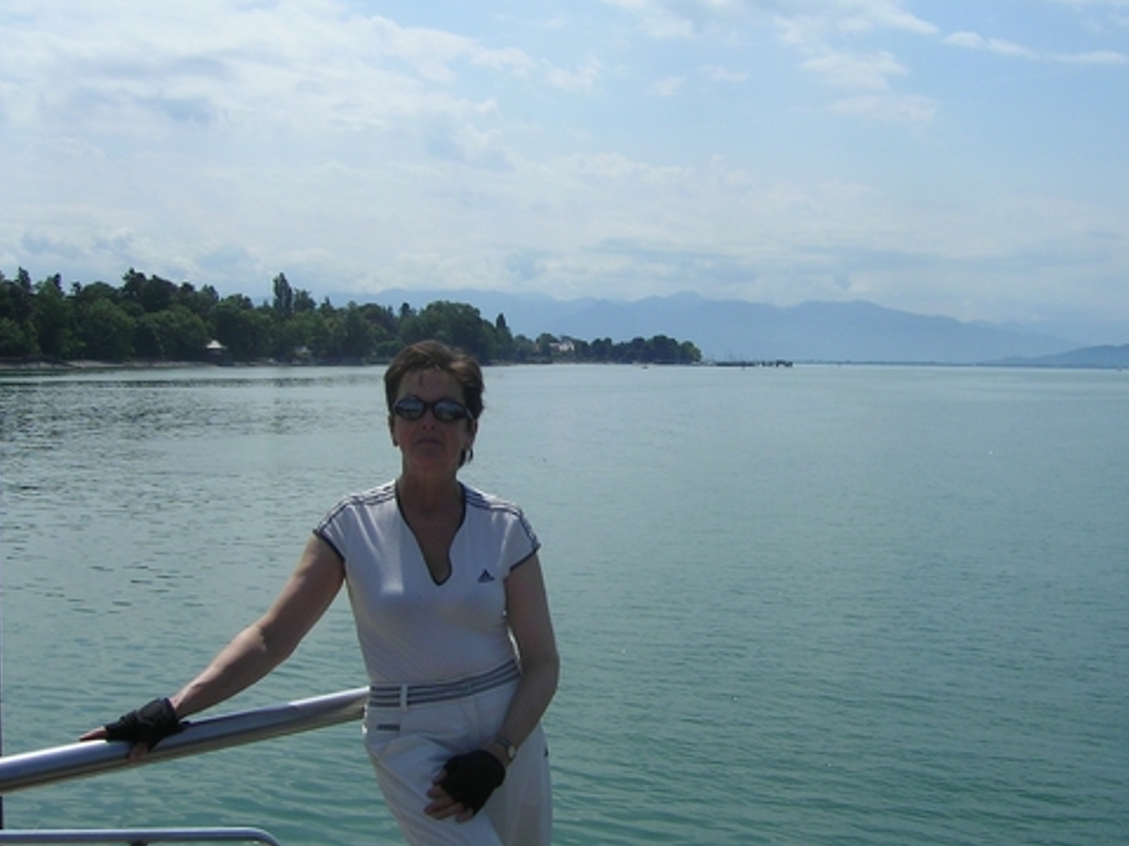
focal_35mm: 45
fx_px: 1468
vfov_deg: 32.2
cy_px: 456
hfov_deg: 42.1
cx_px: 569
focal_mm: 5.6
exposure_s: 1/874
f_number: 4.8
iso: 50
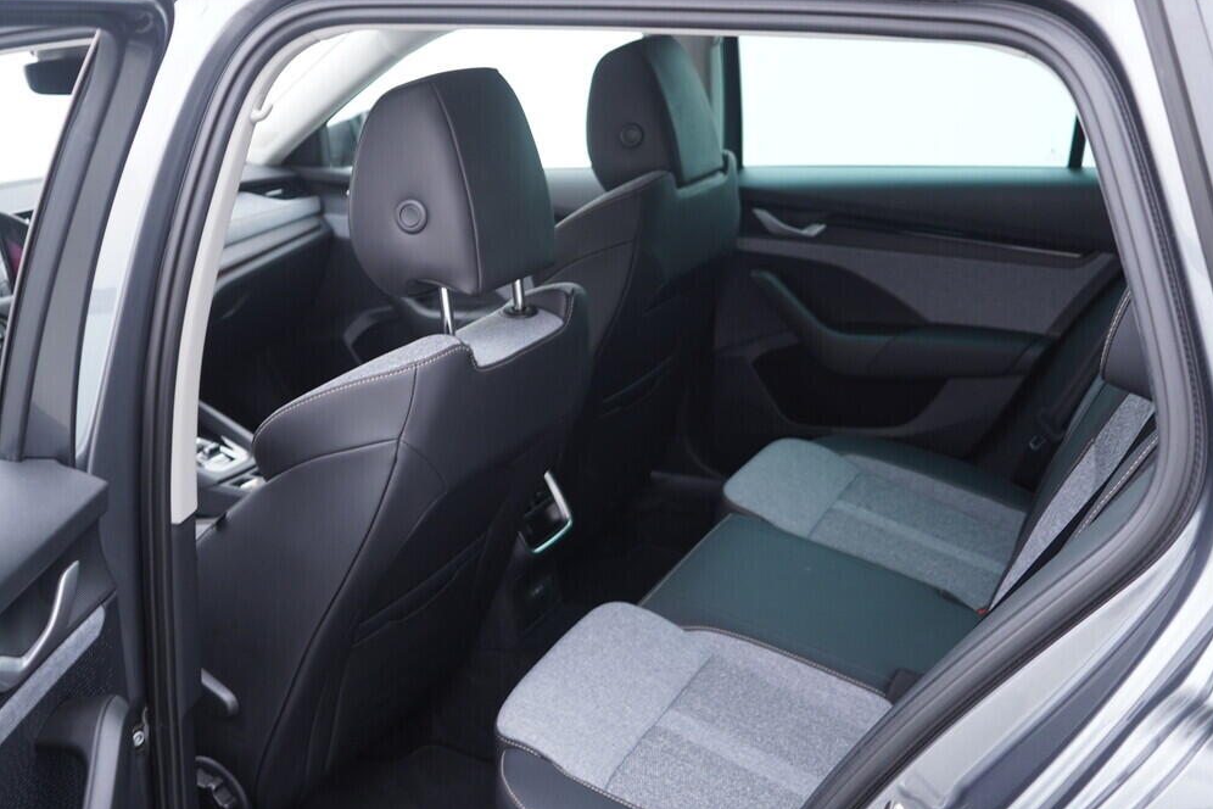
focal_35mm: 37
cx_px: 603
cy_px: 401
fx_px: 1247
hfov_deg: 51.9
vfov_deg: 35.9
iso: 250
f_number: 2.8
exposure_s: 1/40
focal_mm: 24
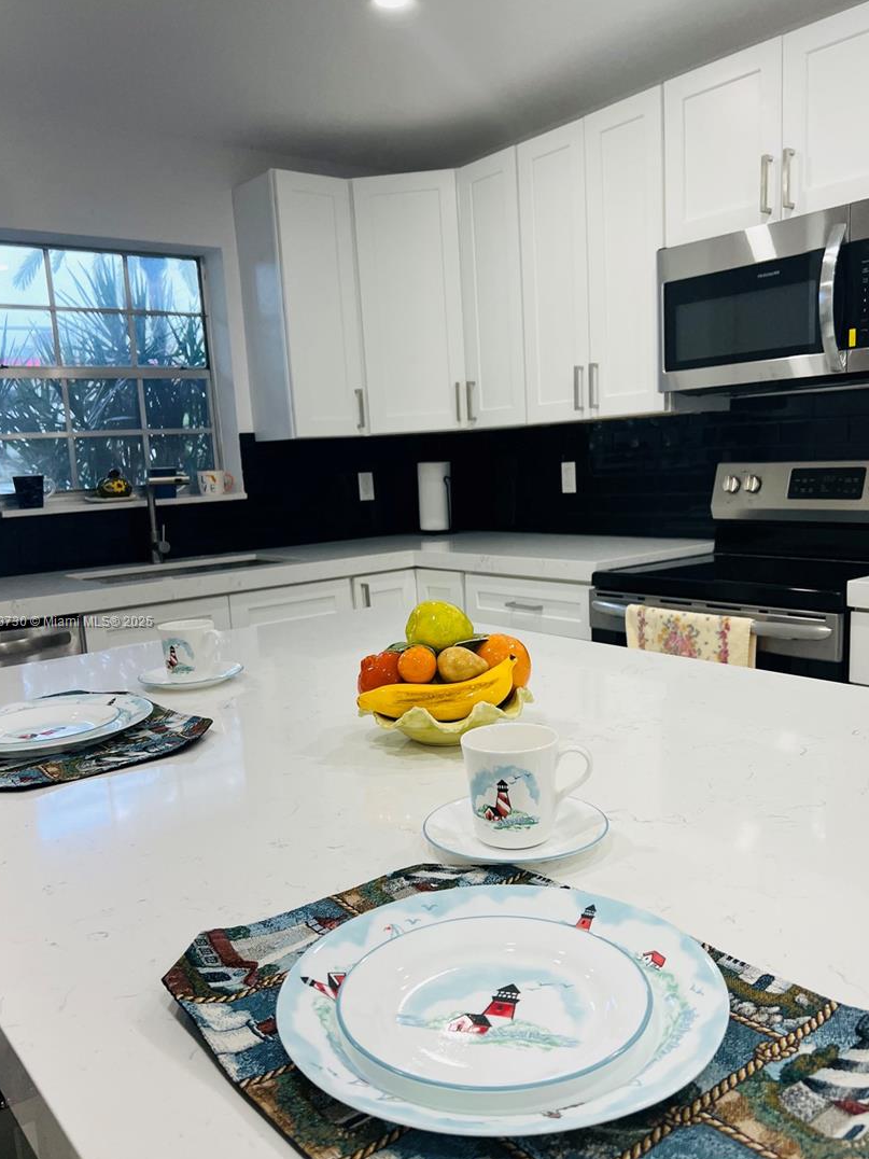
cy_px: 623
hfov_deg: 48.2
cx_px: 440
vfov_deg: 61.6
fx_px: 971
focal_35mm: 29
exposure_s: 1/120
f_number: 1.5
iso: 64
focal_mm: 5.7
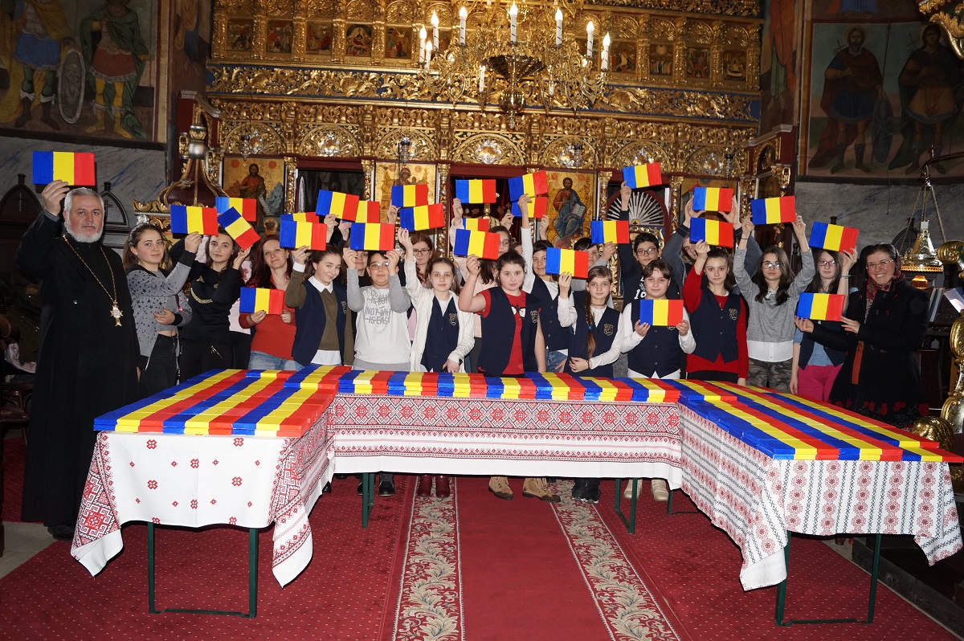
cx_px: 482
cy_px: 320
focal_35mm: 27
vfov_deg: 47.9
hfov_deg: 67.4
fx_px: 722
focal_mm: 18
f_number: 3.5
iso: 640
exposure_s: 1/100
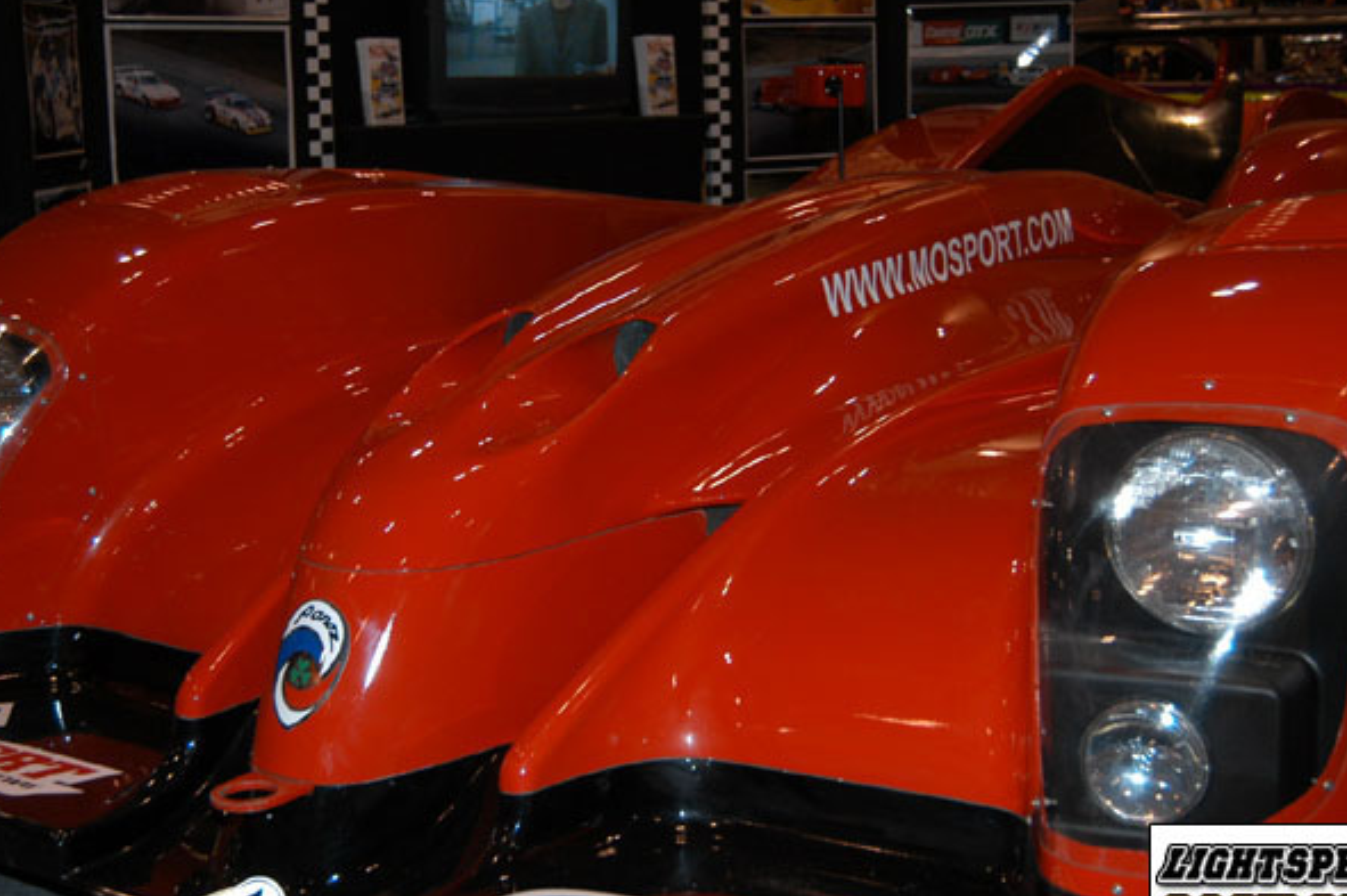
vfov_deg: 24.6
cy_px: 447
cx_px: 648
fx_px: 2056
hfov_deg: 36.3
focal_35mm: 55
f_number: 5
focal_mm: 32
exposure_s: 1/60
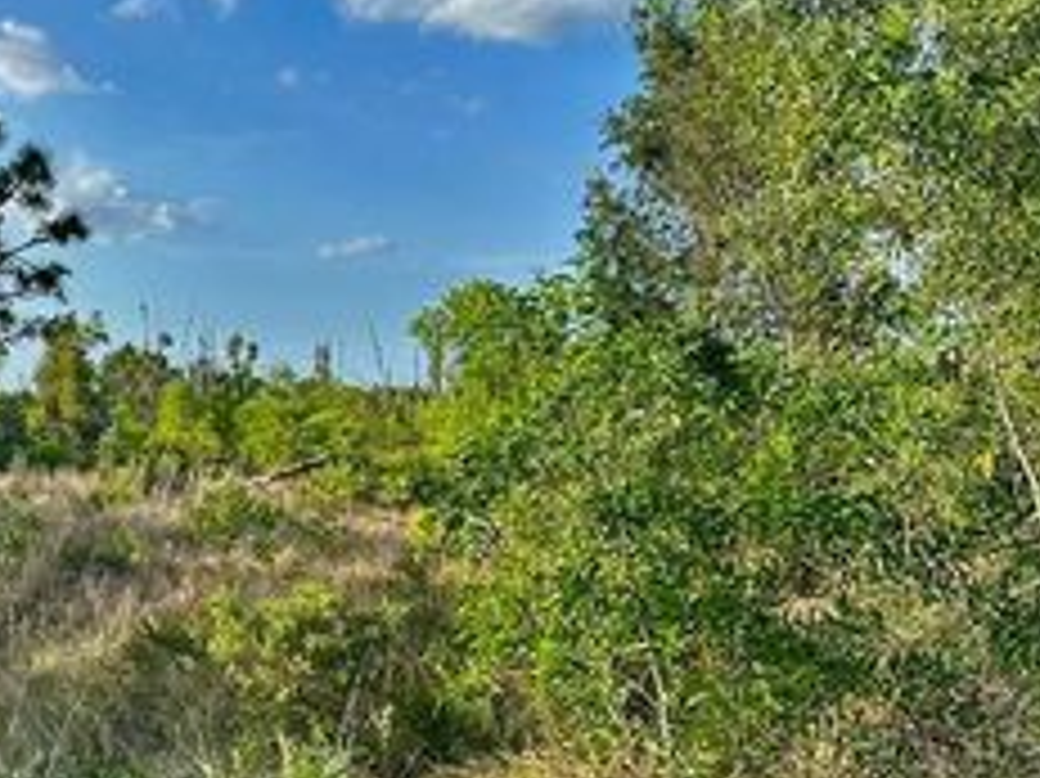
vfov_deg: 27.6
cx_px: 32
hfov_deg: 34.0
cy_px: 578
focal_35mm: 52
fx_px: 1561
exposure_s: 1/1812
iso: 80
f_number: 1.78
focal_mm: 6.86
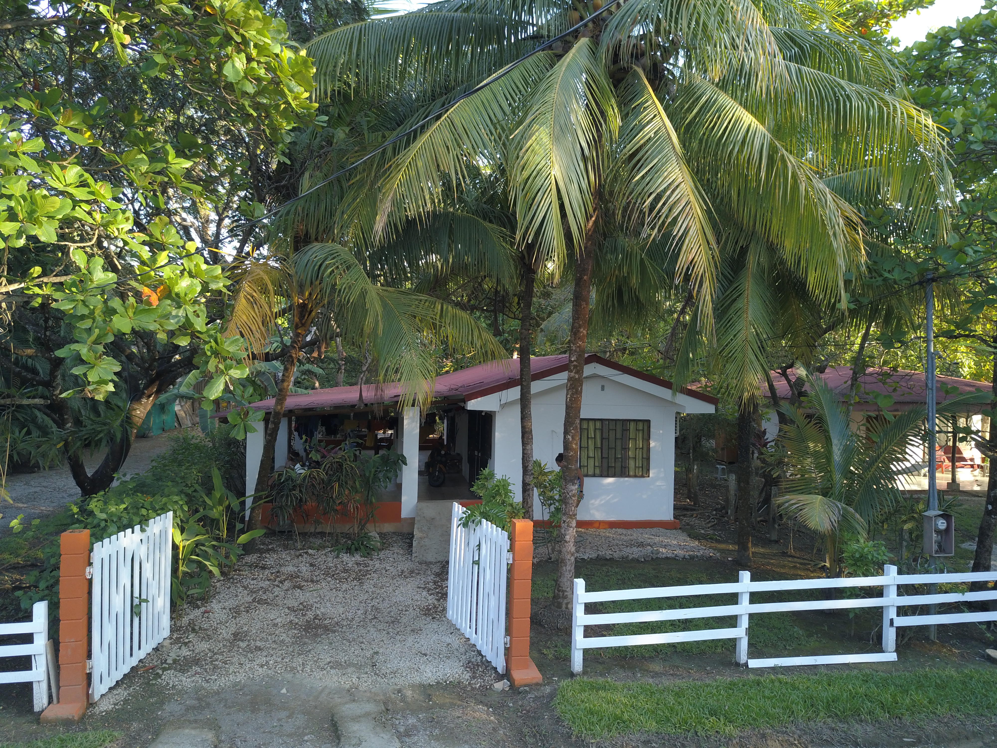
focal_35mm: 26
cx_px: 498
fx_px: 749
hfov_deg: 67.3
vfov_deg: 53.1
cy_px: 374
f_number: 2.2
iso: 115
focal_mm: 4.73
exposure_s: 1/100
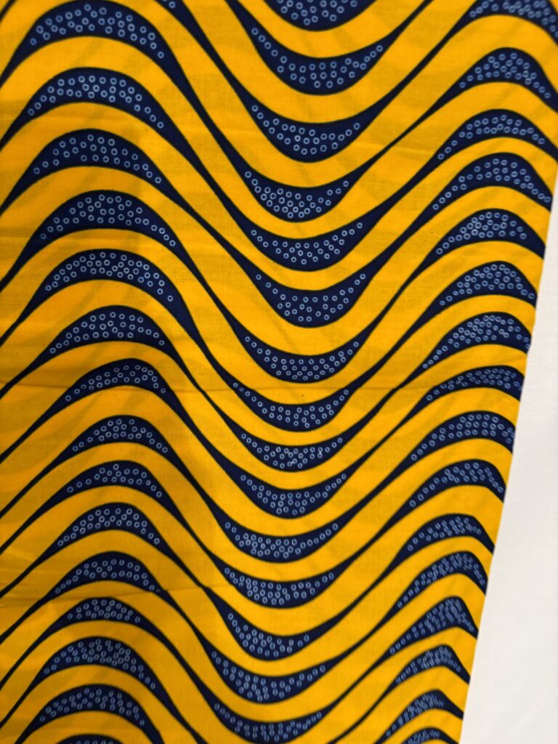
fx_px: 559
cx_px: 279
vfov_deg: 67.3
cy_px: 372
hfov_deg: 53.1
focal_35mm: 26
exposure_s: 1/50
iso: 80
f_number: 1.6
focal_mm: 5.96
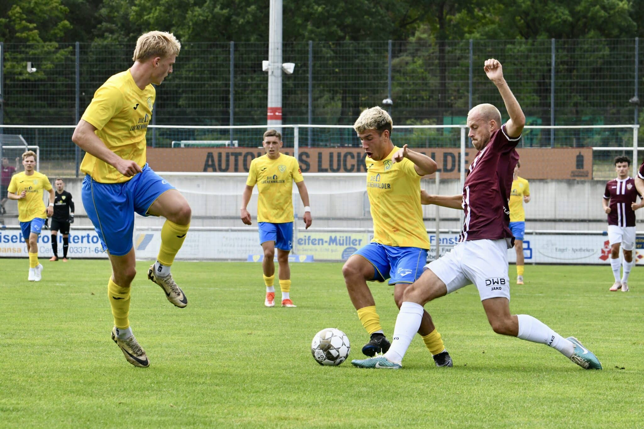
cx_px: 322
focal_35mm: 135
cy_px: 214
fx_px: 2415
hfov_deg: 15.2
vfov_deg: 10.2
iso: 2000
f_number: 10
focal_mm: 135
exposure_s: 1/1600
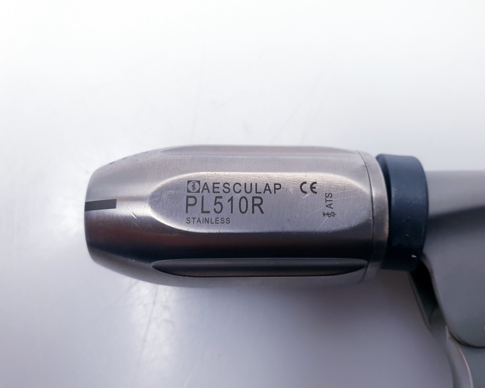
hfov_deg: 62.2
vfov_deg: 51.5
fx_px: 402
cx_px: 258
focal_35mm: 28
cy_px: 191
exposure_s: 1/50
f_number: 2.4
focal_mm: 4.3
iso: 100
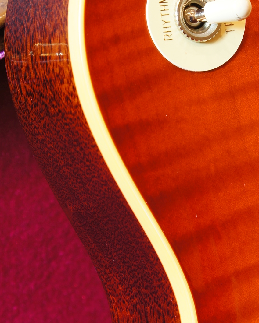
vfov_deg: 10.6
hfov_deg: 8.5
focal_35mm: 182
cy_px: 71
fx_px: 1744
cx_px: 217
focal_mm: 60
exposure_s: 1/1.25
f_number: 9
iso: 100
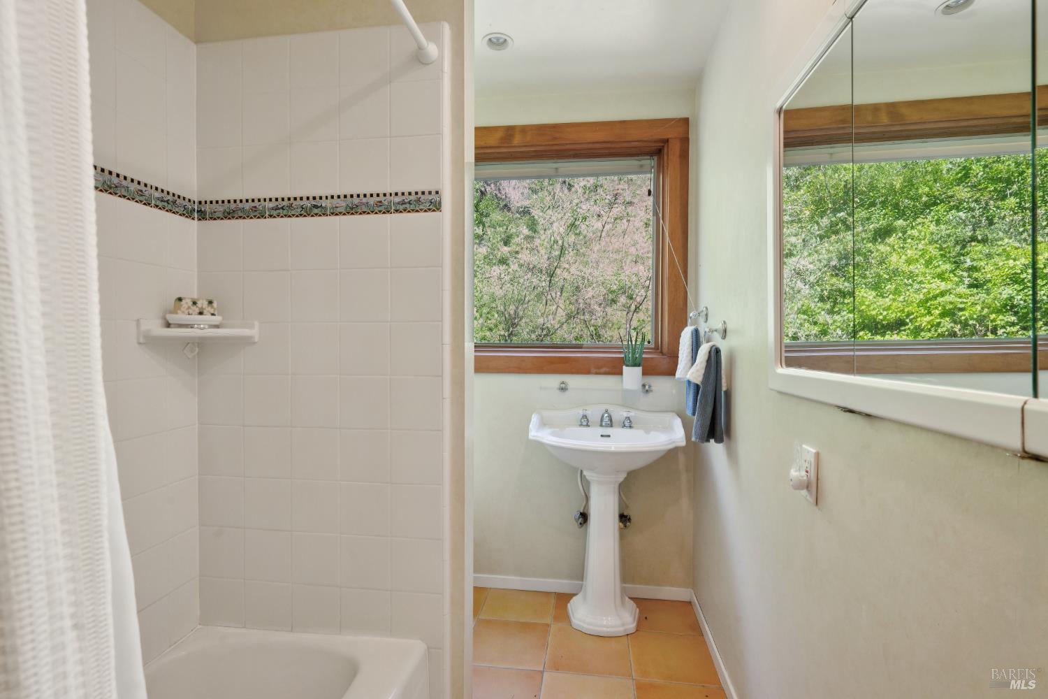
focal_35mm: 18
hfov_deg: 91.6
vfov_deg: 68.9
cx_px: 524
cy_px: 350
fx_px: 509
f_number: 9
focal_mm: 17.5
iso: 250
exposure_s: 1/10
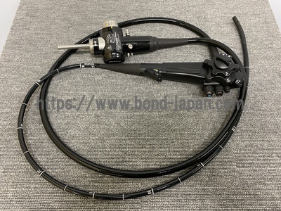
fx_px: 211
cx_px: 140
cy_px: 106
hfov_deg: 67.3
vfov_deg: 53.1
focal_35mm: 26
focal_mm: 4.25
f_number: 1.8
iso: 320
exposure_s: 1/60
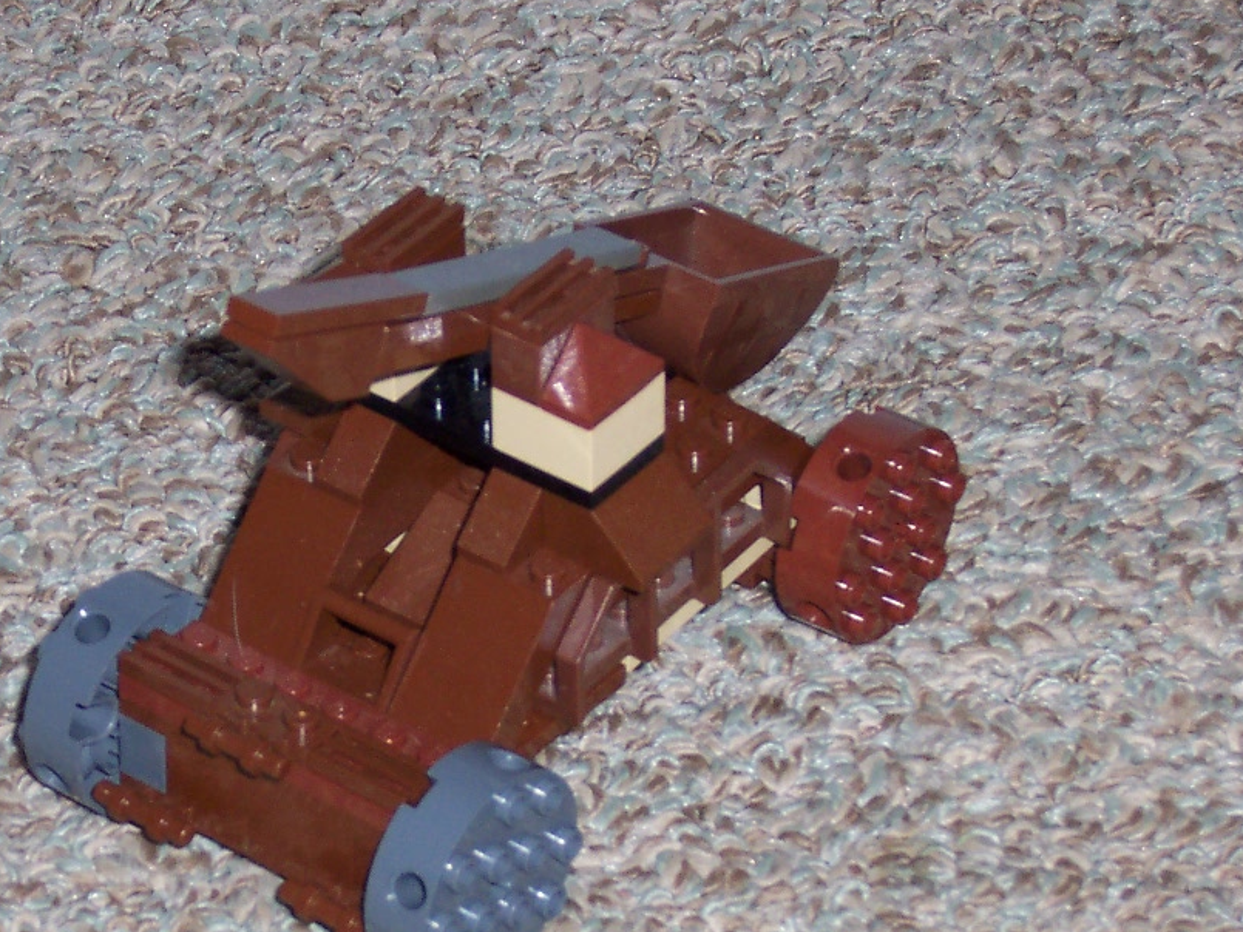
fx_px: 6105
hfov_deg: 11.6
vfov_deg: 8.7
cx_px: 391
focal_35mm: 170
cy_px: 664
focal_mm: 17.6
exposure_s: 1/90
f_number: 4.8
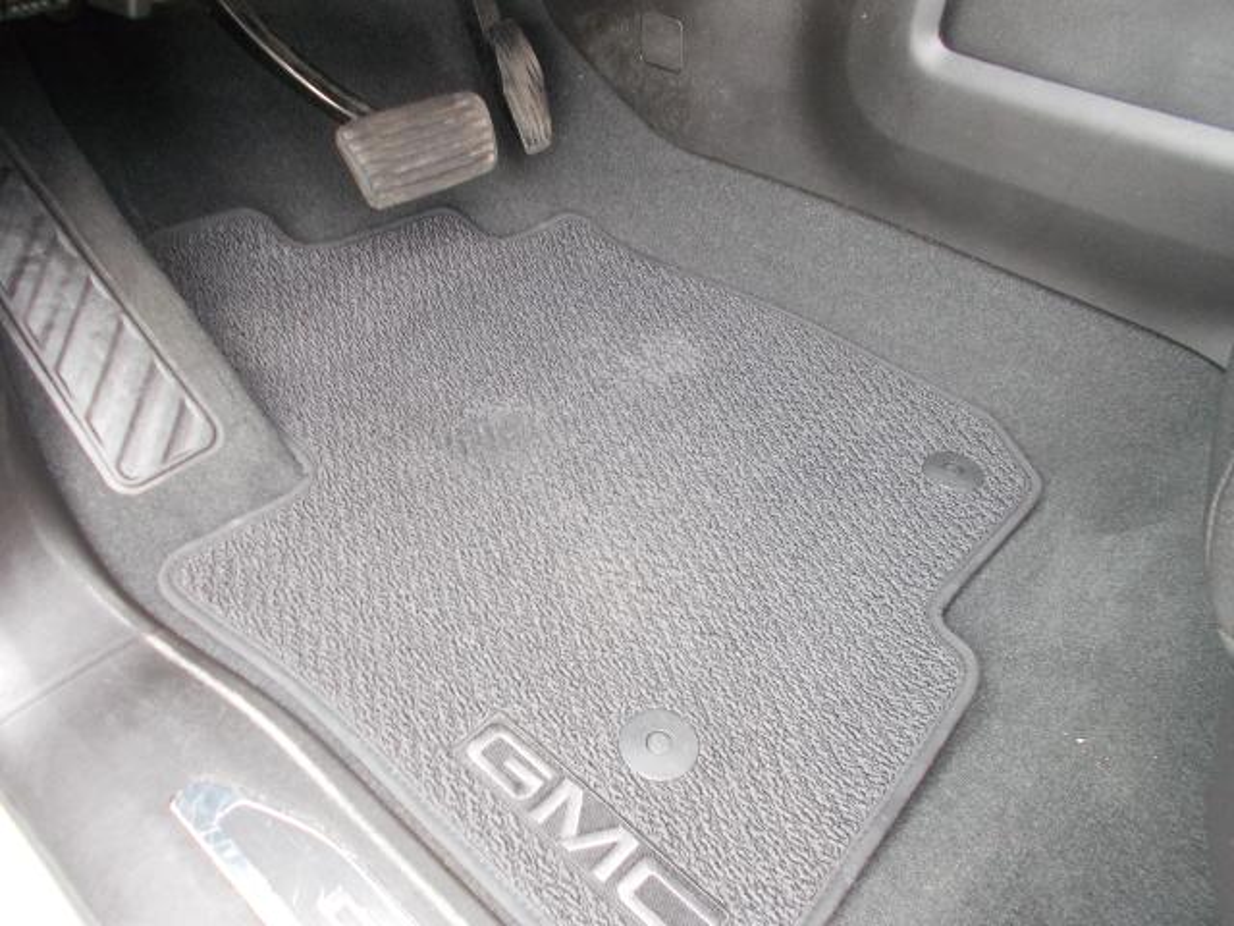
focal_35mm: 26
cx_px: 617
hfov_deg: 67.3
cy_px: 463
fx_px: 927
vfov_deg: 53.1
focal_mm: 4.6
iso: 200
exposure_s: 1/15
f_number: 3.2
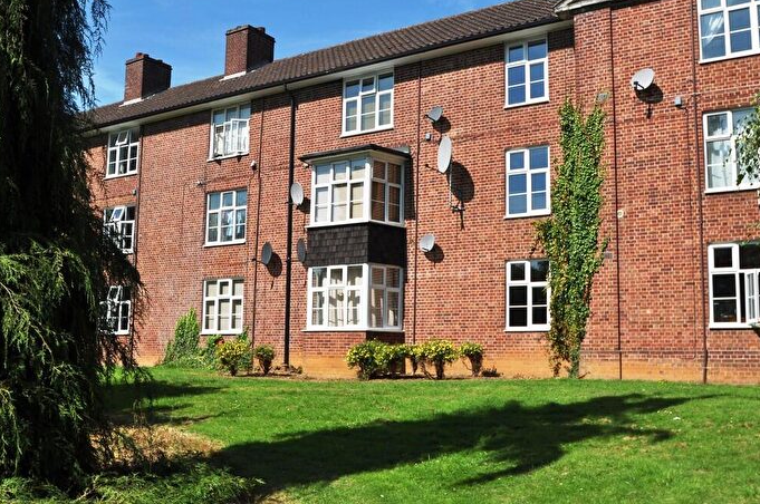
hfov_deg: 51.9
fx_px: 780
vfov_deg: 35.8
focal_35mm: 37
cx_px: 387
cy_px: 246
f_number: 10
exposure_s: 1/400
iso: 200
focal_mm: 24
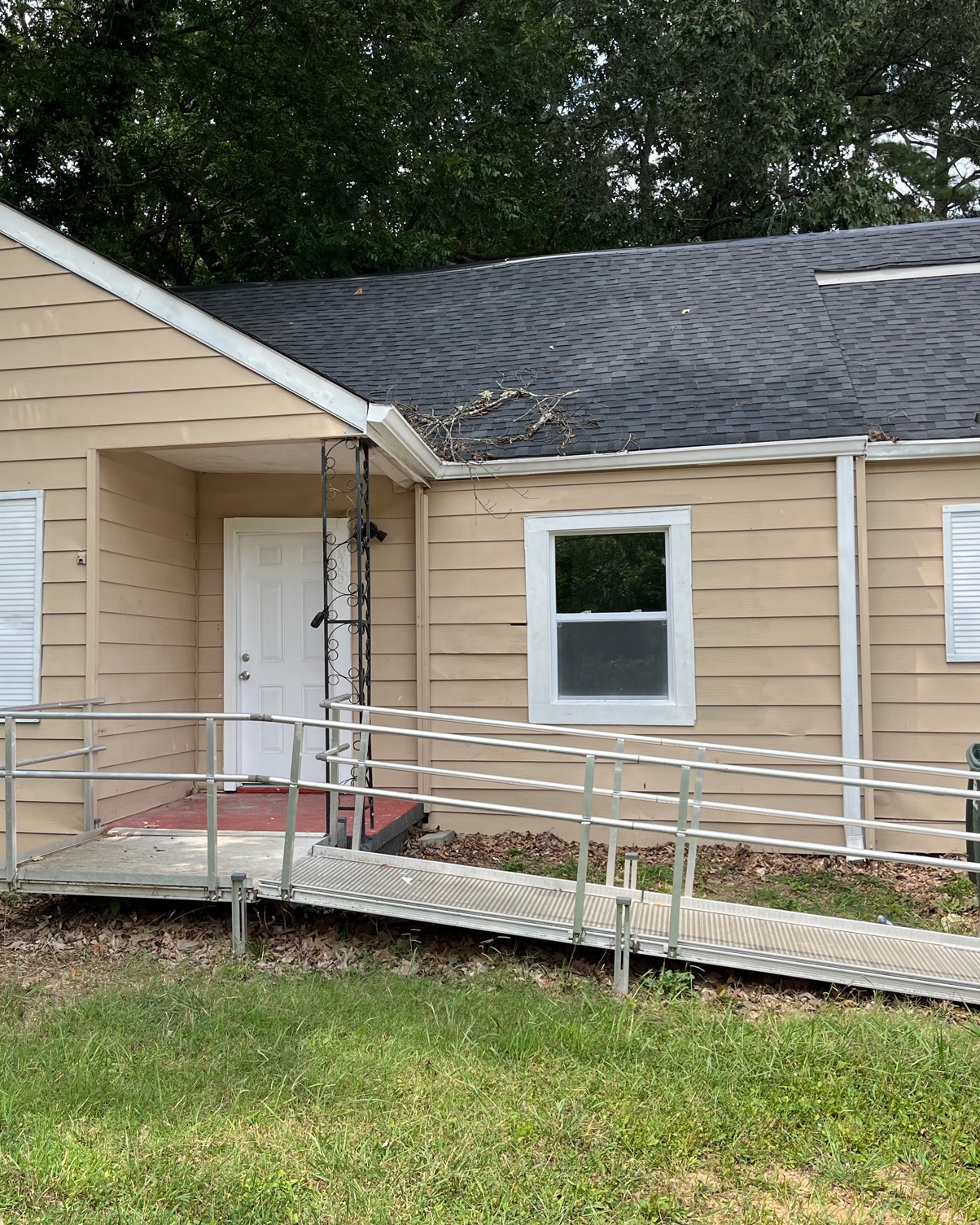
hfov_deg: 43.0
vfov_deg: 52.8
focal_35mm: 34
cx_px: 367
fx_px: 1233
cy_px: 612
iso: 50
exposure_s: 1/1748
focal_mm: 5.1
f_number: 1.6
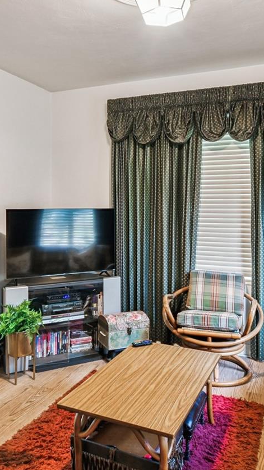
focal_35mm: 30
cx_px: 115
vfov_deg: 63.9
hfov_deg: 38.9
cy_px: 196
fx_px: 374
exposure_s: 1/5
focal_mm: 10
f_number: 7.1
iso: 100
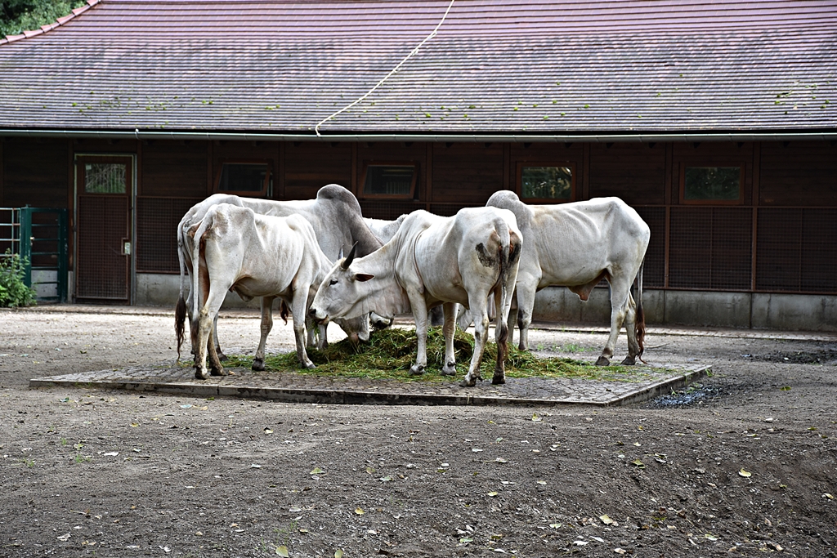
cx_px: 418
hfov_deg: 18.2
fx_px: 2616
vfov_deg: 12.2
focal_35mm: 112
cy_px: 279
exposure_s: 1/125
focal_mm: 75
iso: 400
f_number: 5.6
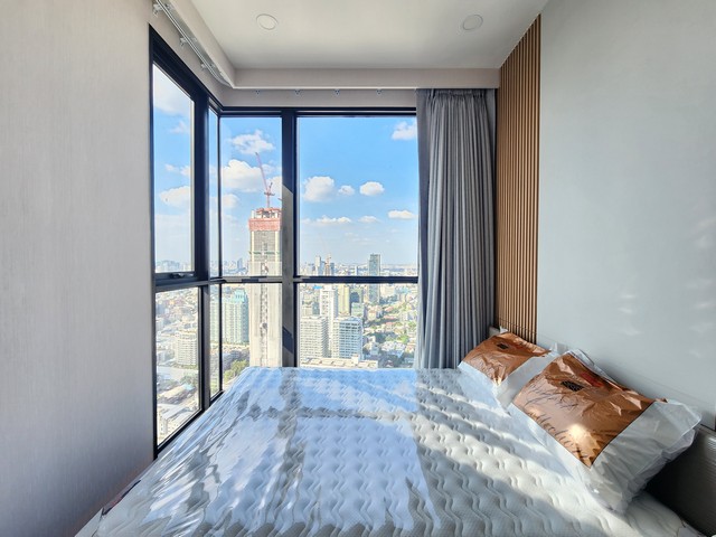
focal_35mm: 13
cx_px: 358
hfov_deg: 106.2
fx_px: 269
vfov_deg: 89.9
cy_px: 268
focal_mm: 2.2
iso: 50
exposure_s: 1/100
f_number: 2.2
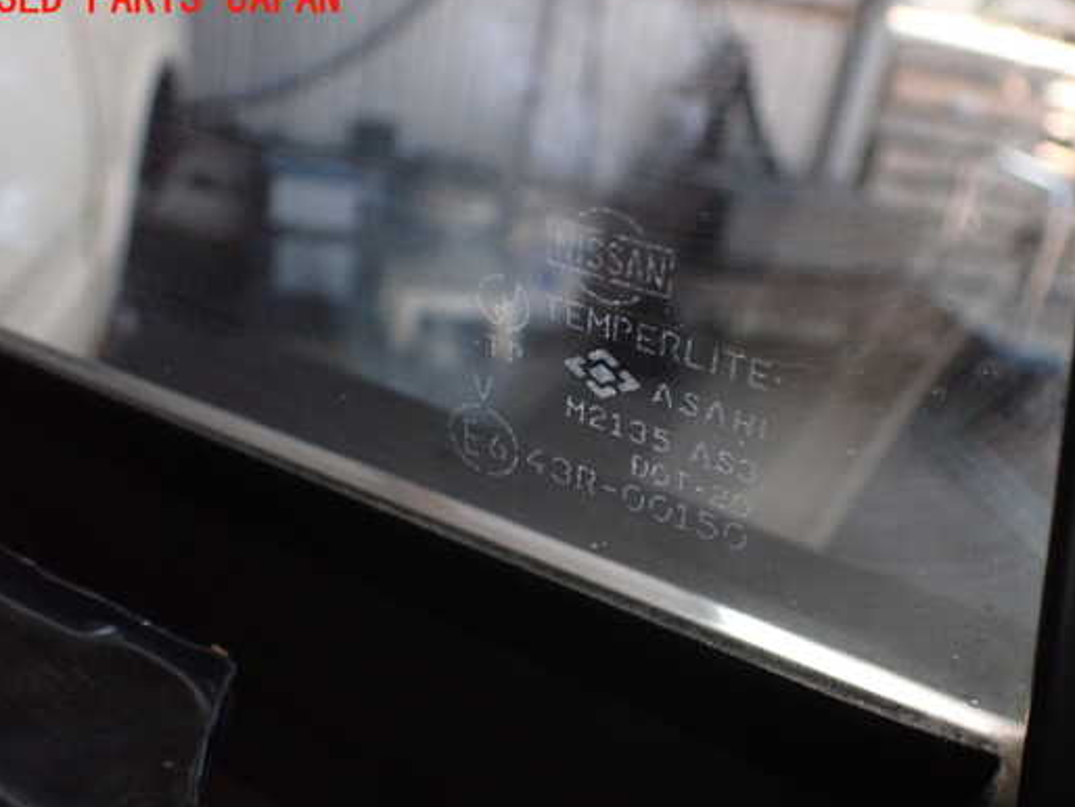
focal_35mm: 35
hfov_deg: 52.5
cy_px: 443
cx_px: 588
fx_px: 1087
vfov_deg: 40.7
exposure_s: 1/100
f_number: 2.3
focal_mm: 5.4
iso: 800
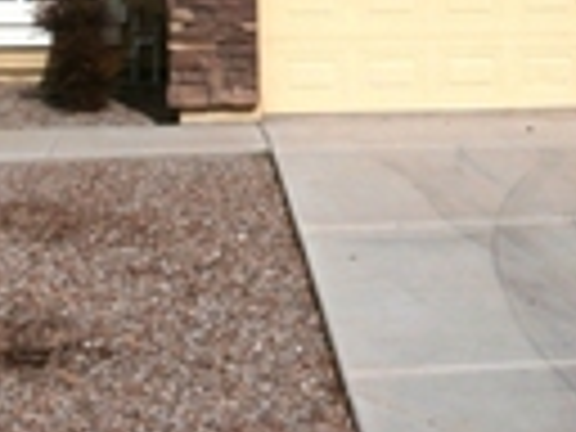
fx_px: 1348
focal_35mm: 81
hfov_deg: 24.1
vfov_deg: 17.2
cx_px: 333
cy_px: -112
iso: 100
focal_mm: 5.36
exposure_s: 1/800
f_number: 8.9
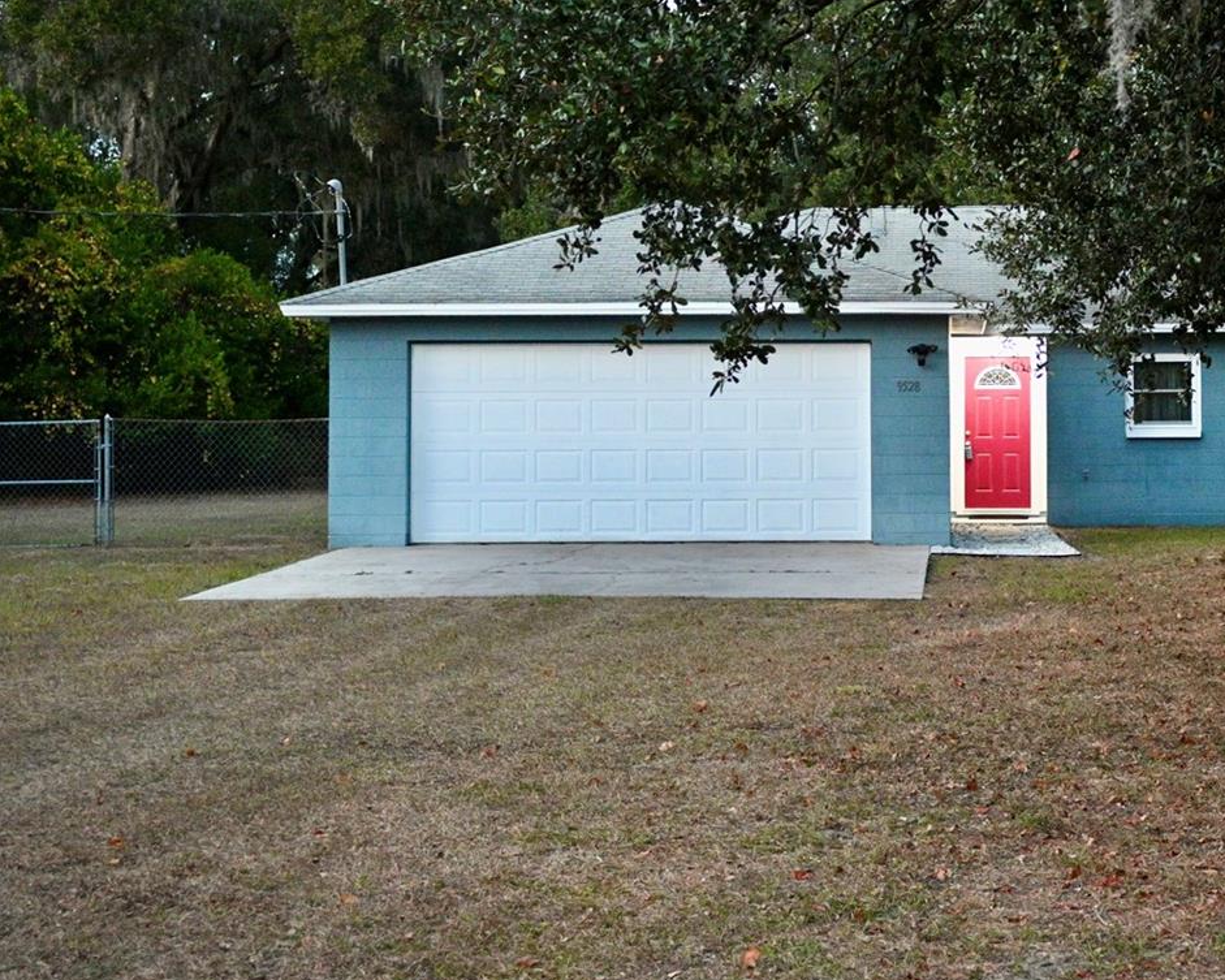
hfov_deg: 27.8
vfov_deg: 22.7
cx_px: 957
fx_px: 2429
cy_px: 318
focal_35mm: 67
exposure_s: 1/80
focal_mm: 28
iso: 3200
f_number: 2.8
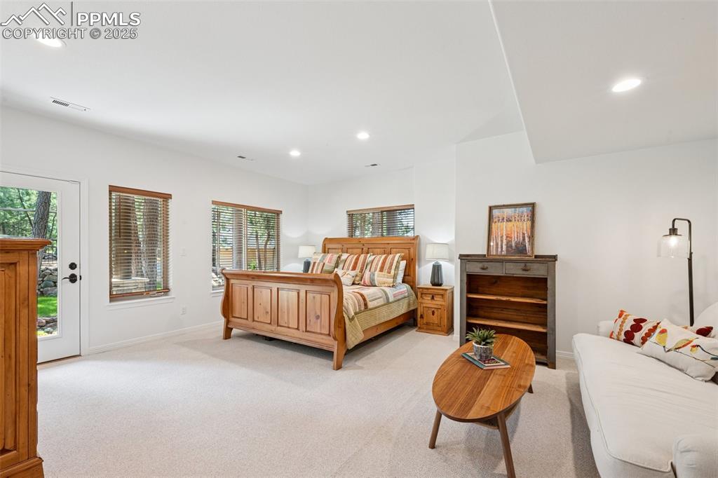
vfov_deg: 77.3
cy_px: 239
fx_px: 299
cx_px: 359
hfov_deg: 100.4
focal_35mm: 15
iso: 100
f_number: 11
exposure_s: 1/1.25
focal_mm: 15
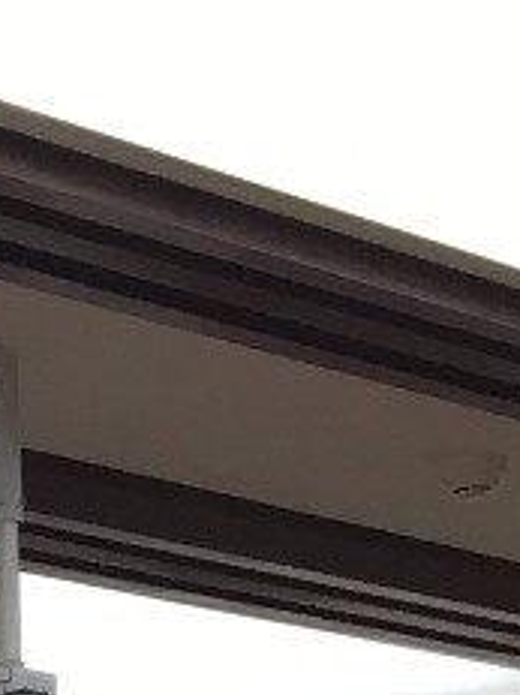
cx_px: -956
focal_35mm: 201
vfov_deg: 9.5
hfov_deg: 6.8
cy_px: 1176
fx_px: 4030
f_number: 2.2
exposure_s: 1/33
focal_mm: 4.15
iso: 25
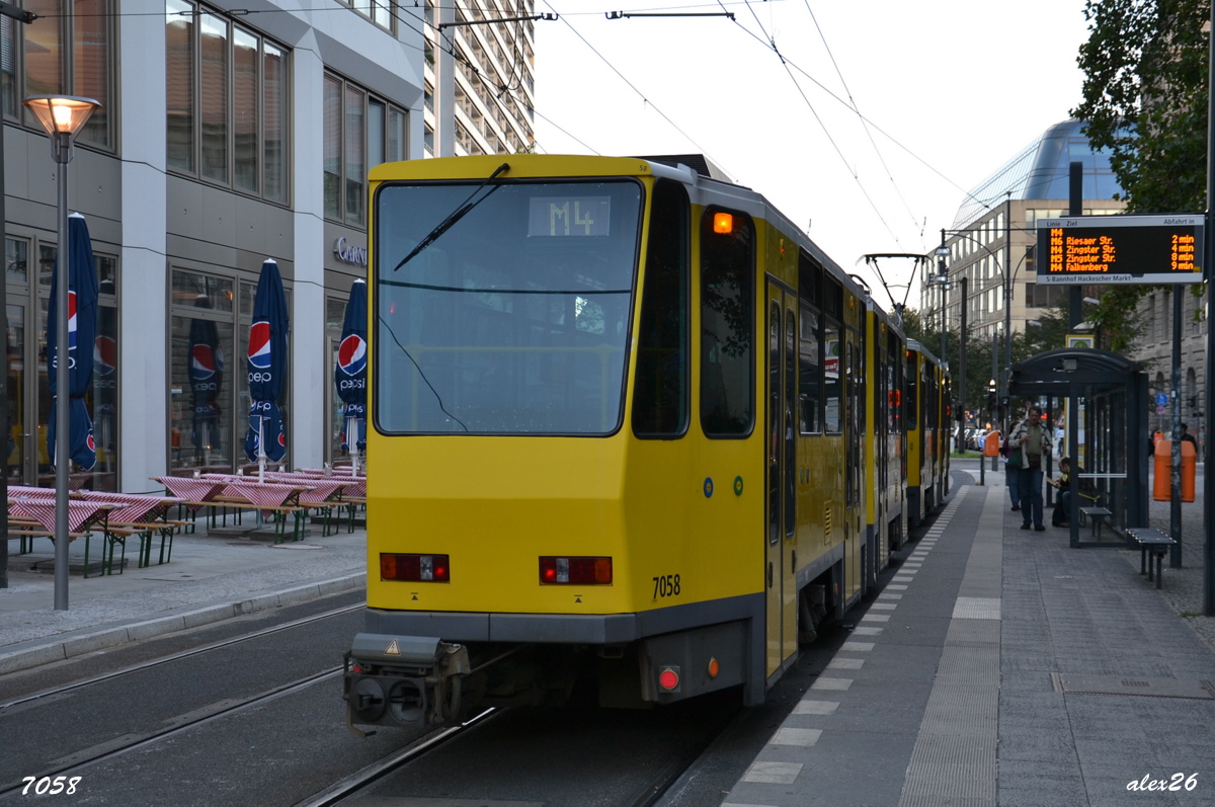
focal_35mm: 45
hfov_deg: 43.7
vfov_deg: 29.8
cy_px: 404
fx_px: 1517
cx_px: 608
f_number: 4.2
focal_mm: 30
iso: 100
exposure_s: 1/60
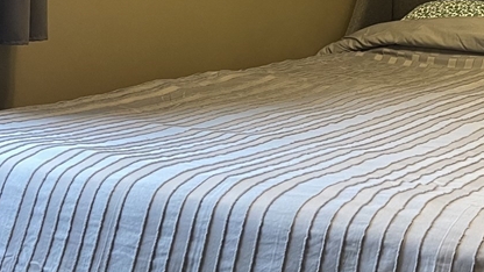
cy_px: -59
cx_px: 491
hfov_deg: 29.3
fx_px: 860
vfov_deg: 17.1
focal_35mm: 67
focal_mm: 5.1
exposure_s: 1/40
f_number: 1.6
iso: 400
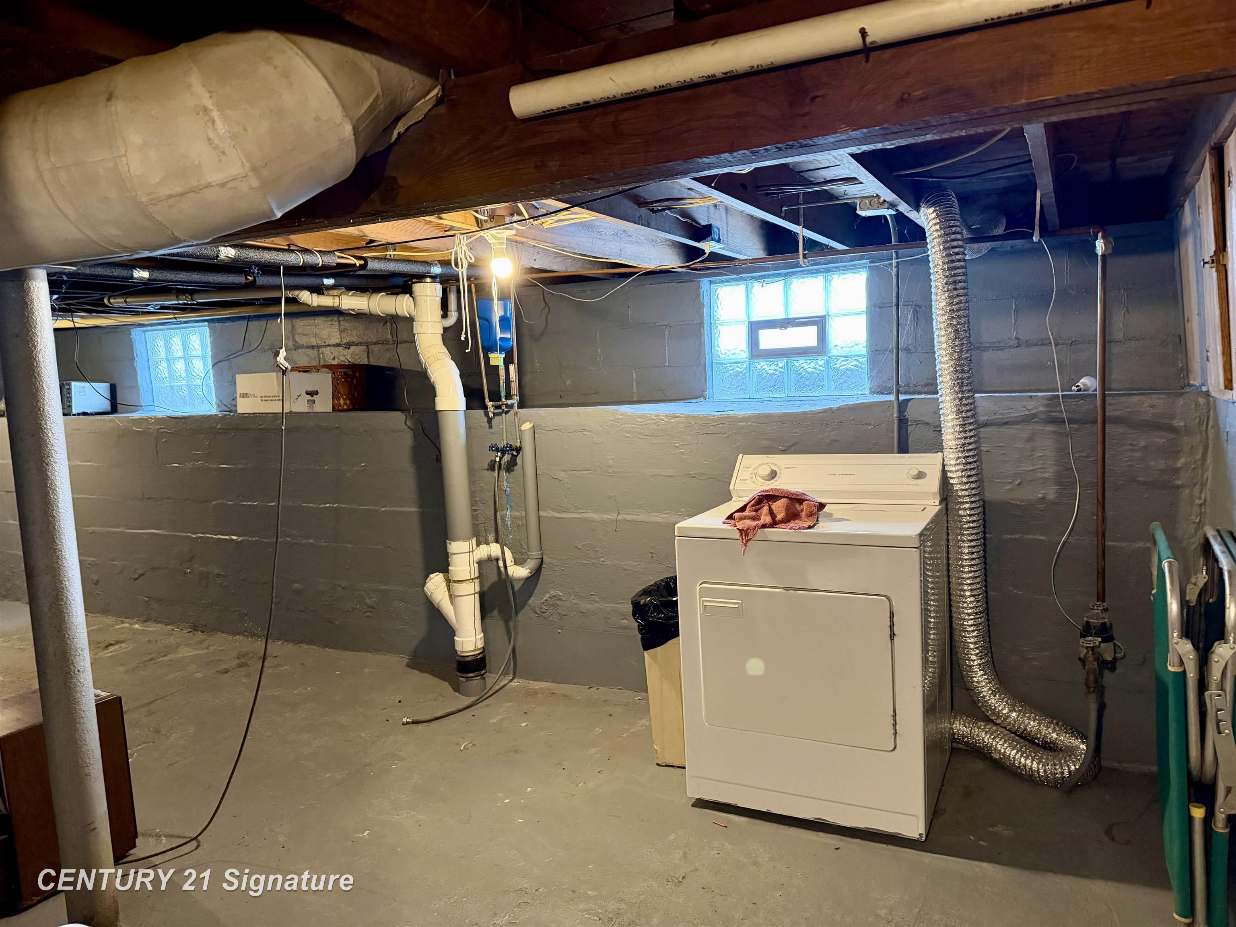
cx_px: 618
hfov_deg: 71.6
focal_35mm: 24
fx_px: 857
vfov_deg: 56.8
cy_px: 464
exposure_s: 1/60
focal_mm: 6.76
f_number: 1.78
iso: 800
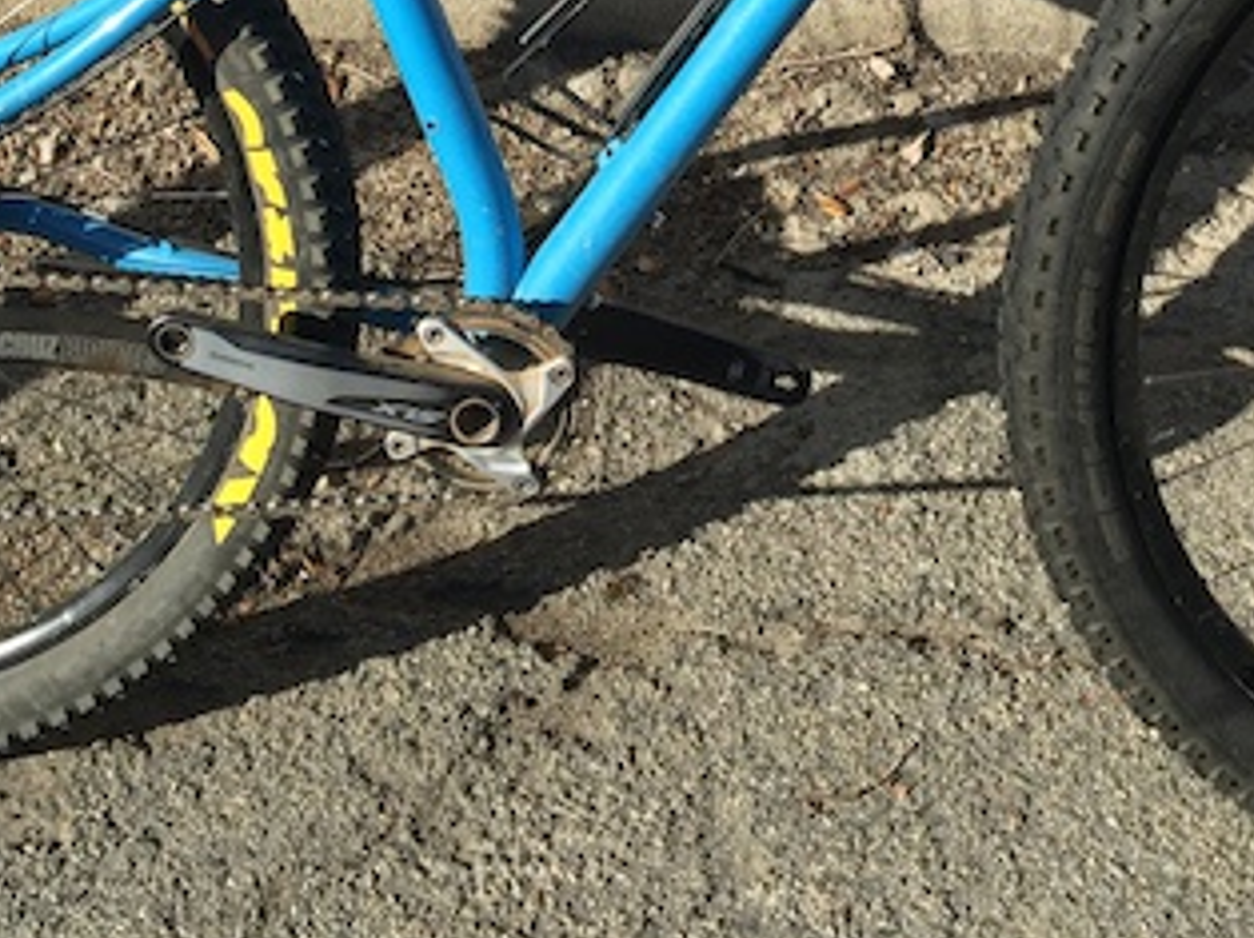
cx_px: 815
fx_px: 2679
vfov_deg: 19.2
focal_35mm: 74
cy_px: -48
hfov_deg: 26.2
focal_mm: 4.15
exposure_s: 1/1883
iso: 32
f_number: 2.2
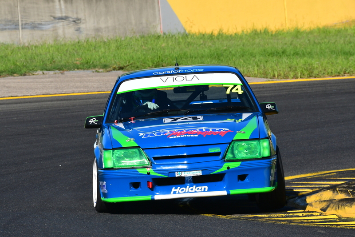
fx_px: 6211
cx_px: 178
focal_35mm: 630
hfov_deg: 3.3
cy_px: 118
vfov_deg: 2.2
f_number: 13
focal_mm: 420
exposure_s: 1/640
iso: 500
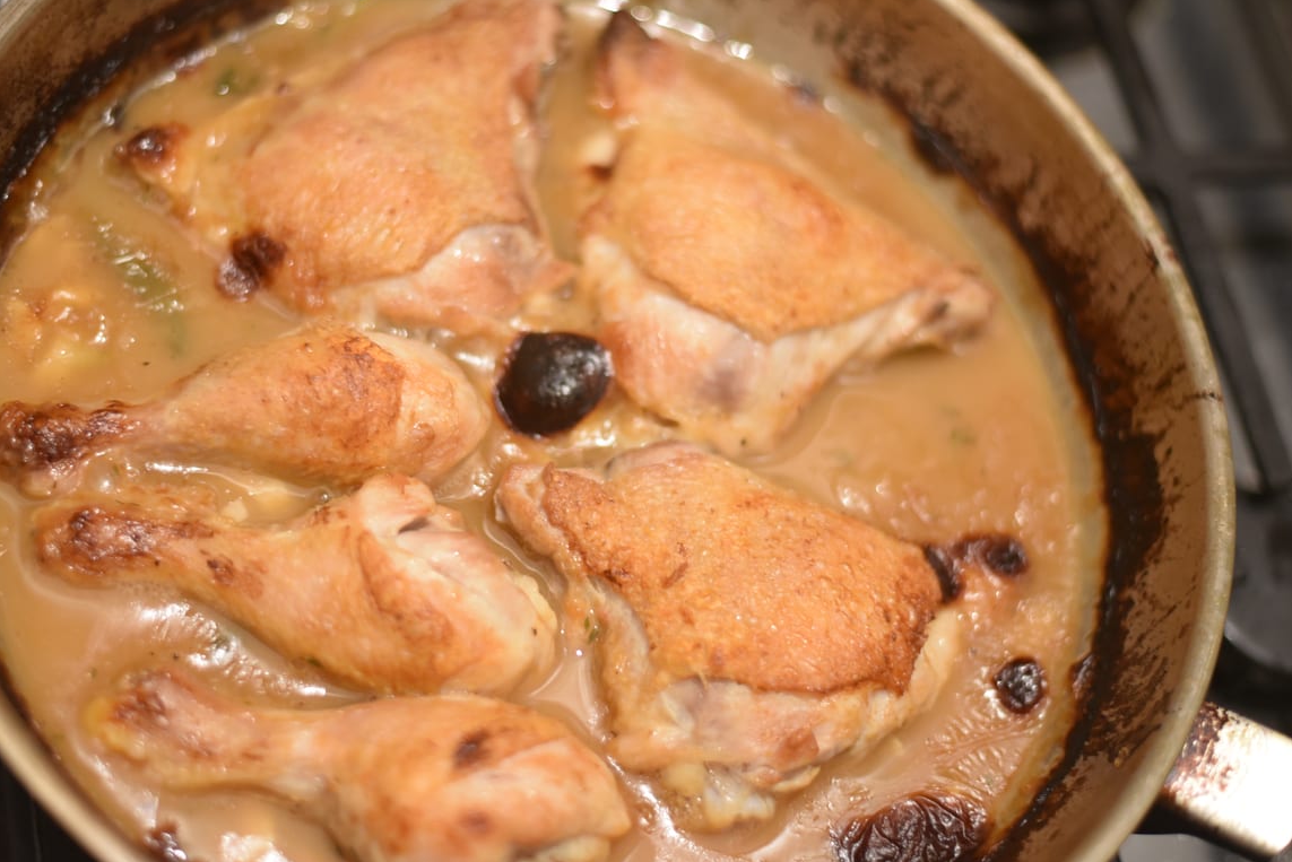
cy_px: 425
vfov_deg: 24.2
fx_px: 2010
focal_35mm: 56
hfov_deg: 35.6
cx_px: 576
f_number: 1.8
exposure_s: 1/60
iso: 1250
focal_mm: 50
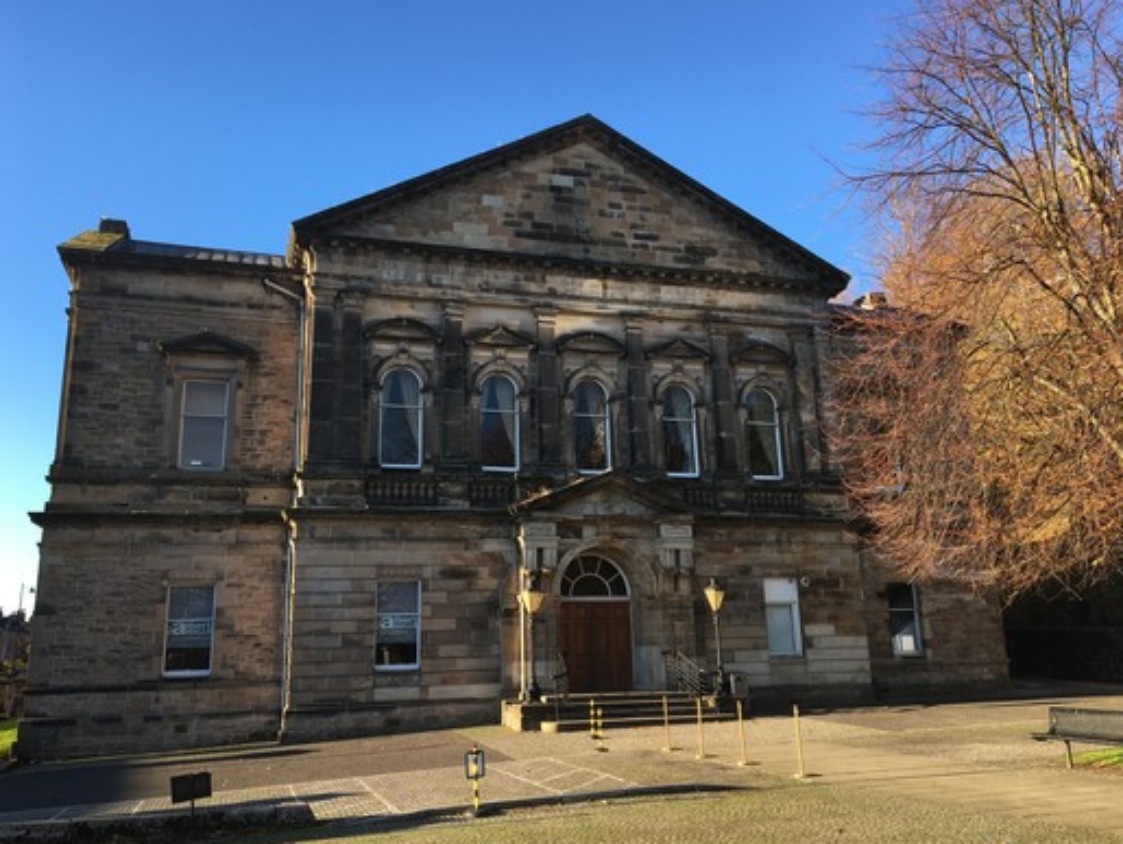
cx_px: 548
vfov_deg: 46.8
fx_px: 974
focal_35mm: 30
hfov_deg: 59.9
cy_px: 412
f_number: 2.2
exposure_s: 1/340
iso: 25
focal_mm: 4.15
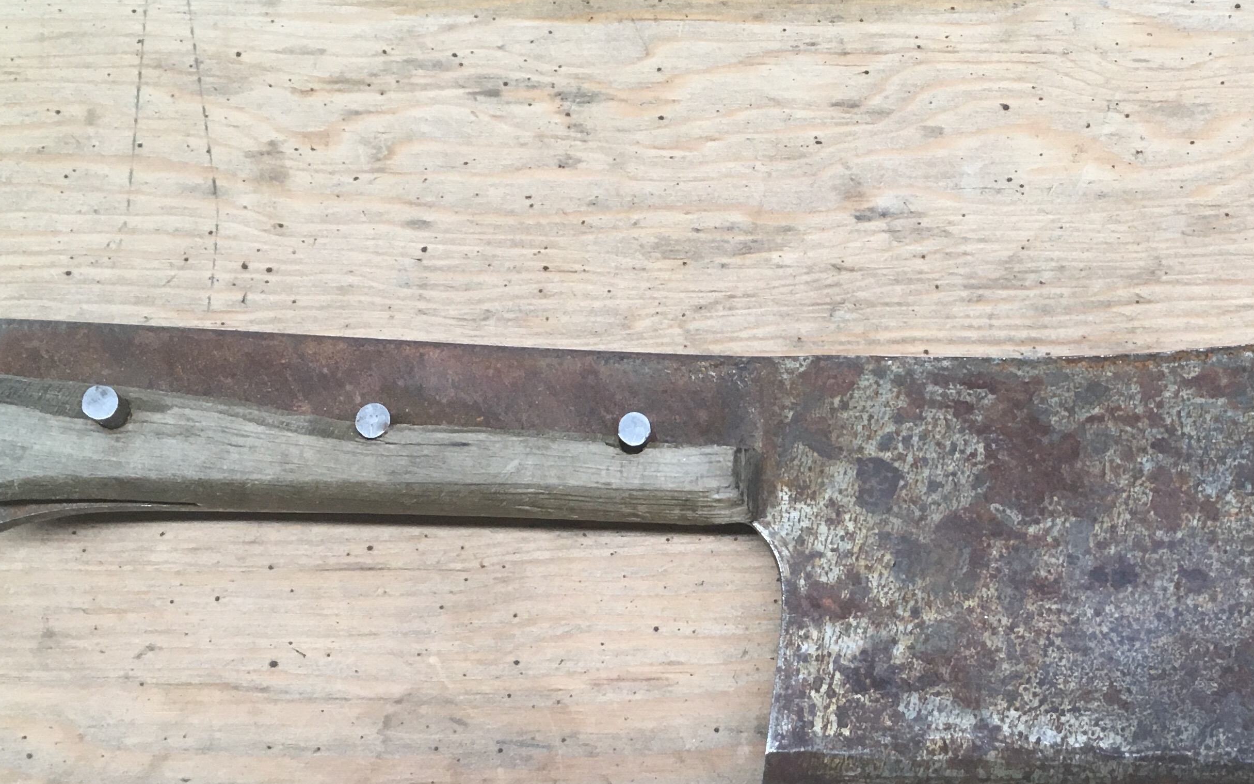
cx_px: 905
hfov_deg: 38.8
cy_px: 437
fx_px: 1743
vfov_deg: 25.3
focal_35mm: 51
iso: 40
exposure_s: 1/30
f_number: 2.2
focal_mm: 4.15
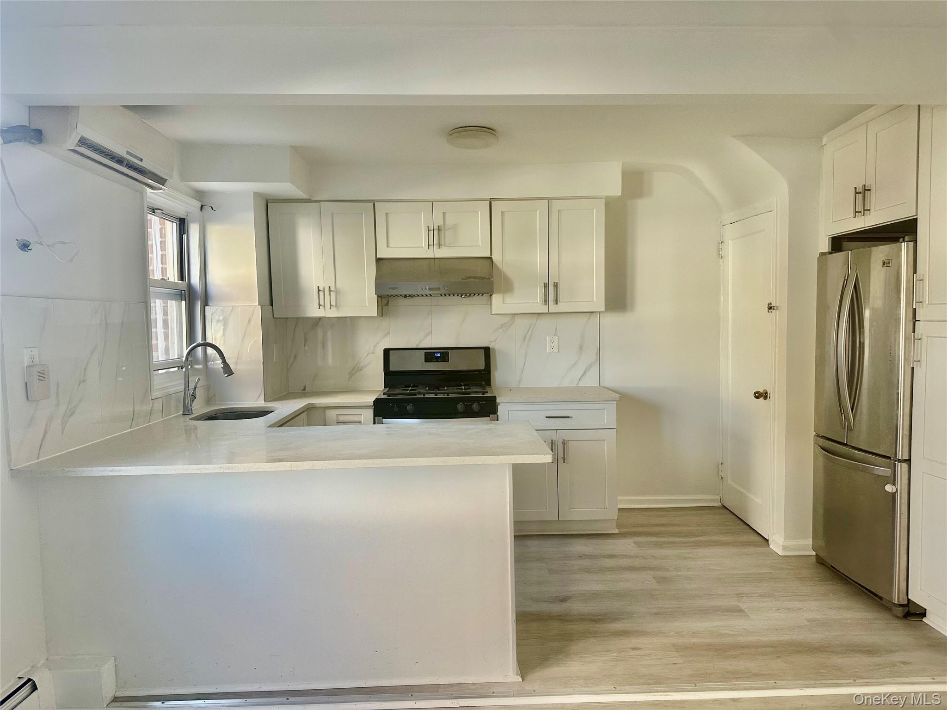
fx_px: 657
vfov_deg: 56.8
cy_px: 355
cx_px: 474
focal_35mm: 24
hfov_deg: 71.6
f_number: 1.78
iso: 160
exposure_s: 1/121
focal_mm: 6.86
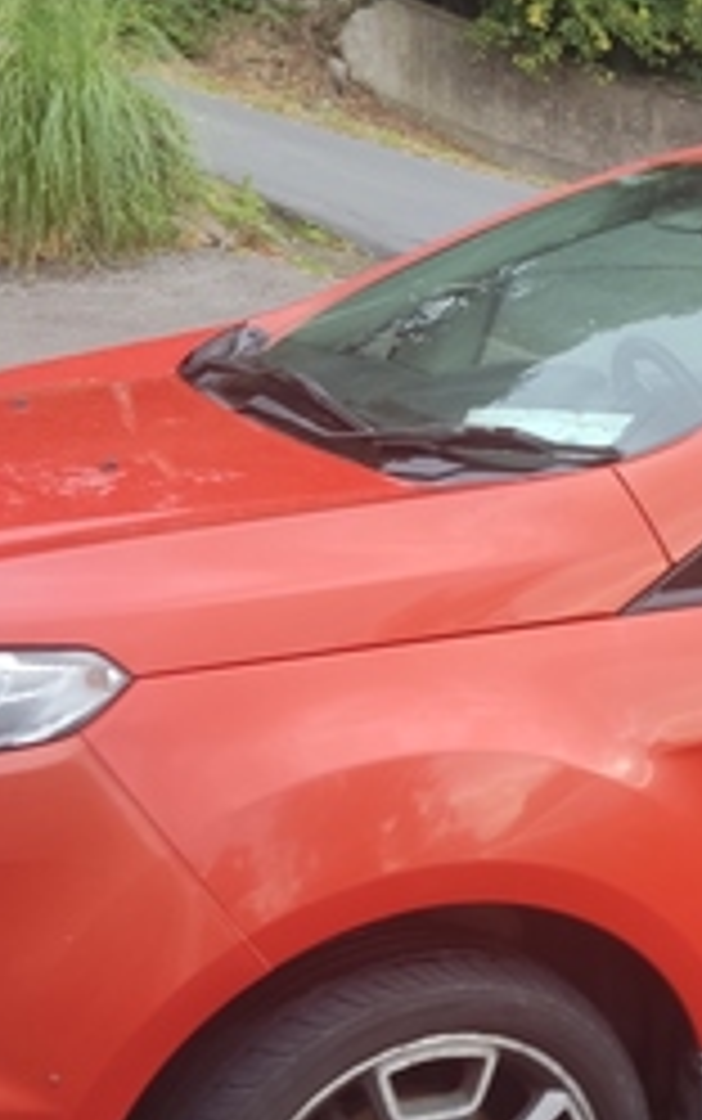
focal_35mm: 68
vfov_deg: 30.2
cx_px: 774
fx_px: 2078
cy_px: 625
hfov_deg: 18.4
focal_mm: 4.71
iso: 58
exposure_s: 1/100
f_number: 1.79
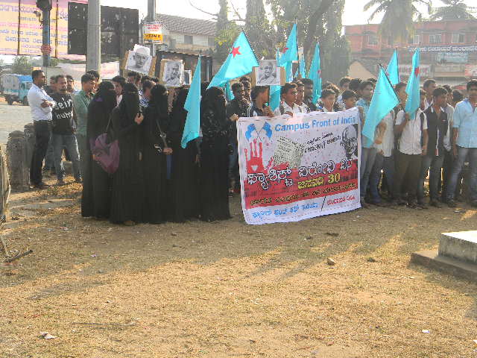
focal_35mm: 47
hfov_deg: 40.4
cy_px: 179
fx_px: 648
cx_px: 238
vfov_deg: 30.9
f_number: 3.9
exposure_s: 1/192
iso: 80
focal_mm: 8.6
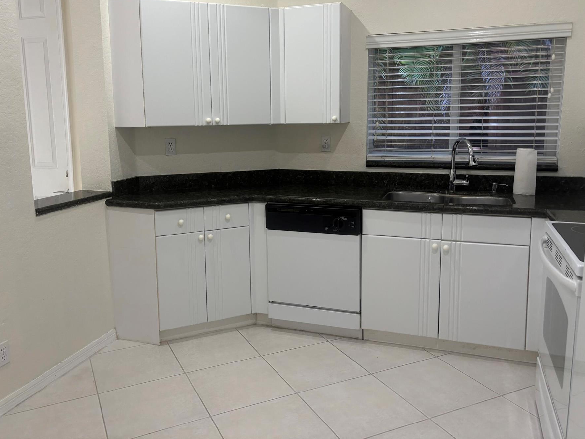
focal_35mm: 30
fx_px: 507
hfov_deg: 59.9
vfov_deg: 46.6
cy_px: 187
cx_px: 272
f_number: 1.6
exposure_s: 1/60
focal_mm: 5.96
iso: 125
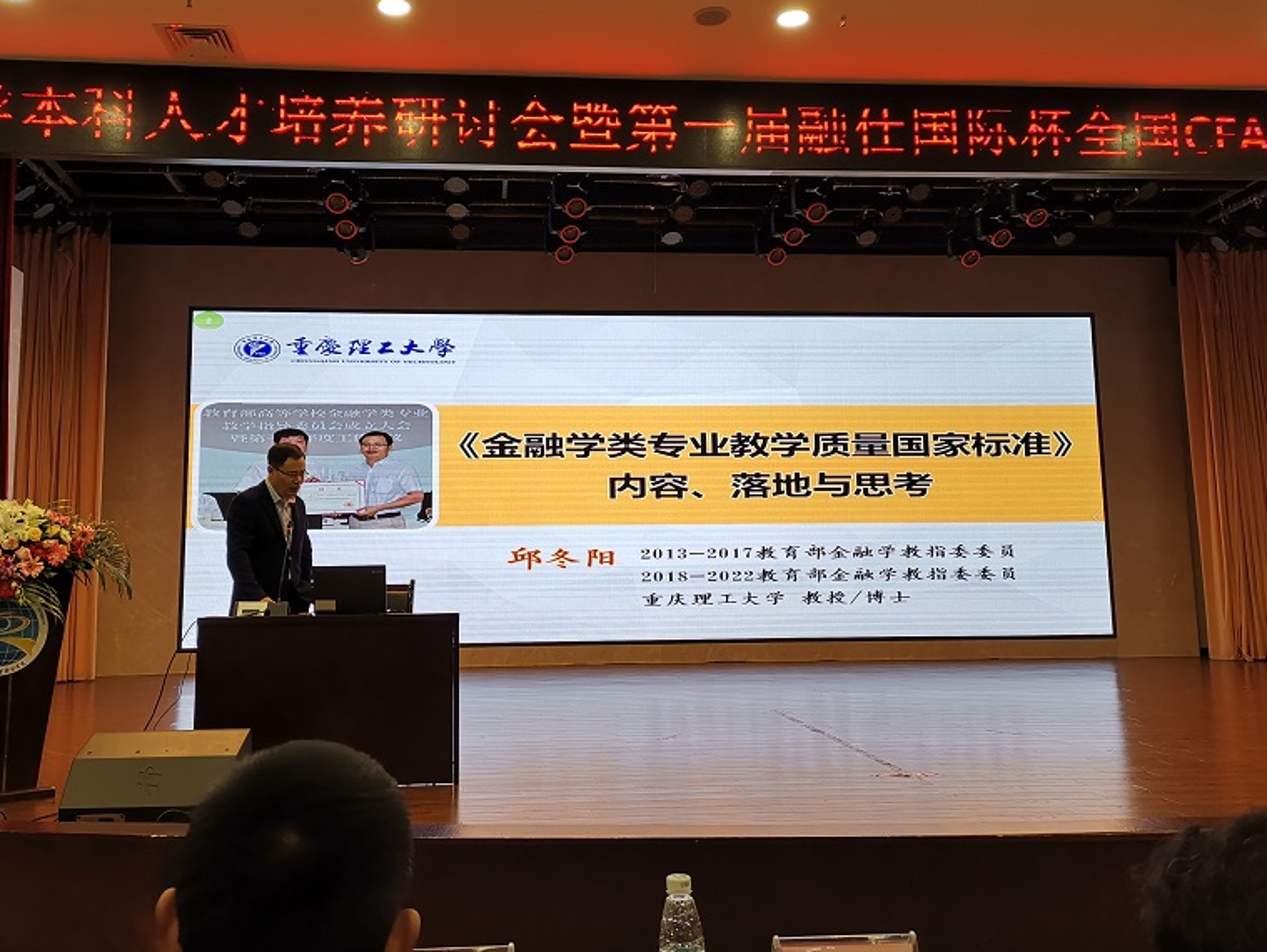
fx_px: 1172
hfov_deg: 56.7
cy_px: 420
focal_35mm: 32
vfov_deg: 44.1
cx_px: 576
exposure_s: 1/125
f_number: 1.8
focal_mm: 3.95
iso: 50
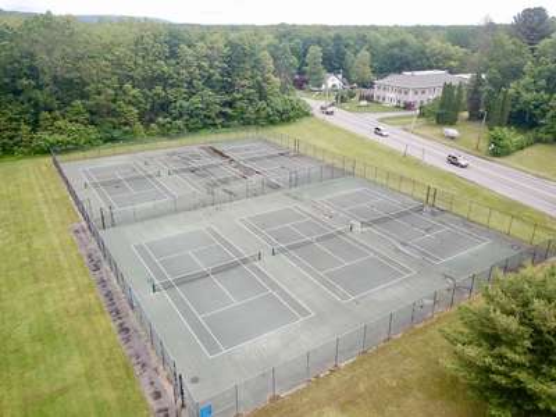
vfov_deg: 53.1
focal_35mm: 26
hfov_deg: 67.3
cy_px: 208
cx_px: 278
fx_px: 418
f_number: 2.2
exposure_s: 1/1250
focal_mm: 4.73
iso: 400
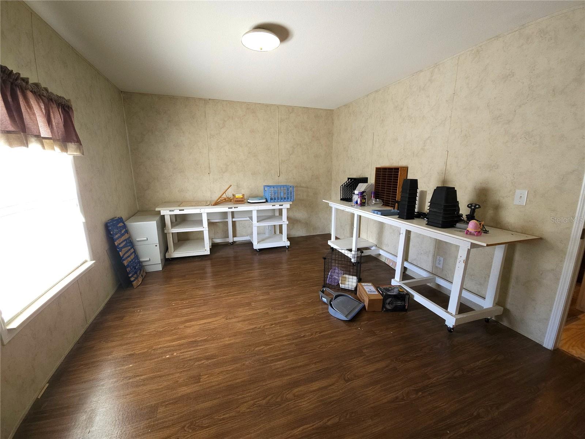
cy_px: 220
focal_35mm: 13
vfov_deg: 89.9
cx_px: 292
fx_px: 220
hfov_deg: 106.2
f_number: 2.2
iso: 64
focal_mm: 2.2
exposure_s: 1/30
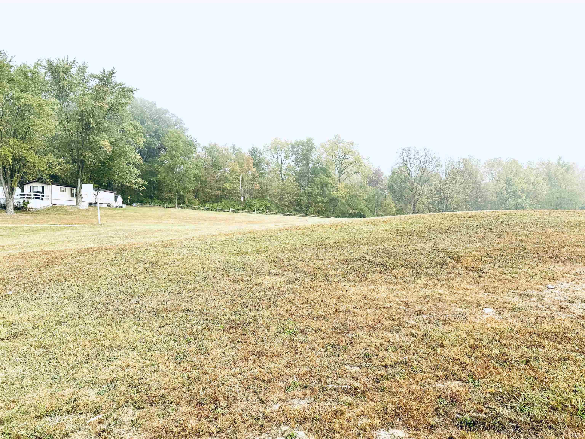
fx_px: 406
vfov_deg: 56.8
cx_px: 292
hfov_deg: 71.6
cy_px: 220
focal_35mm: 24
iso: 80
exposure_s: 1/2415
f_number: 1.78
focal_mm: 6.76
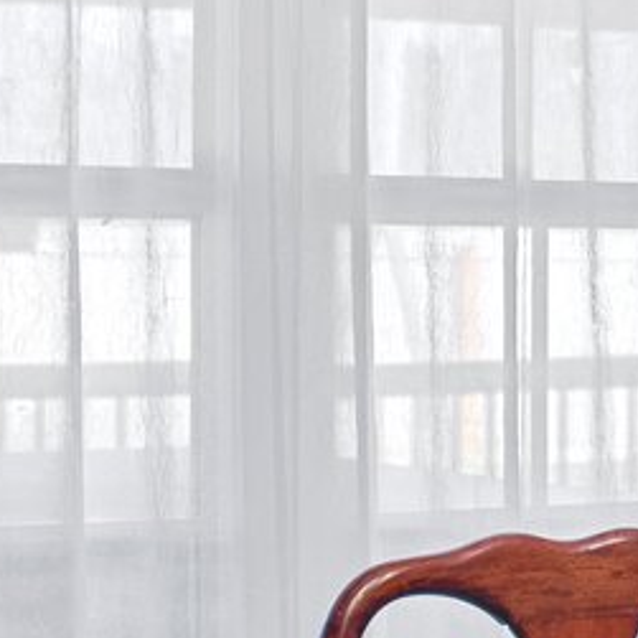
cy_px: 299
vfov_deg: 13.2
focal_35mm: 132
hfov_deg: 12.5
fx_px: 2752
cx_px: 979
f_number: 8
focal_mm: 19
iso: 320
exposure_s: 1/2
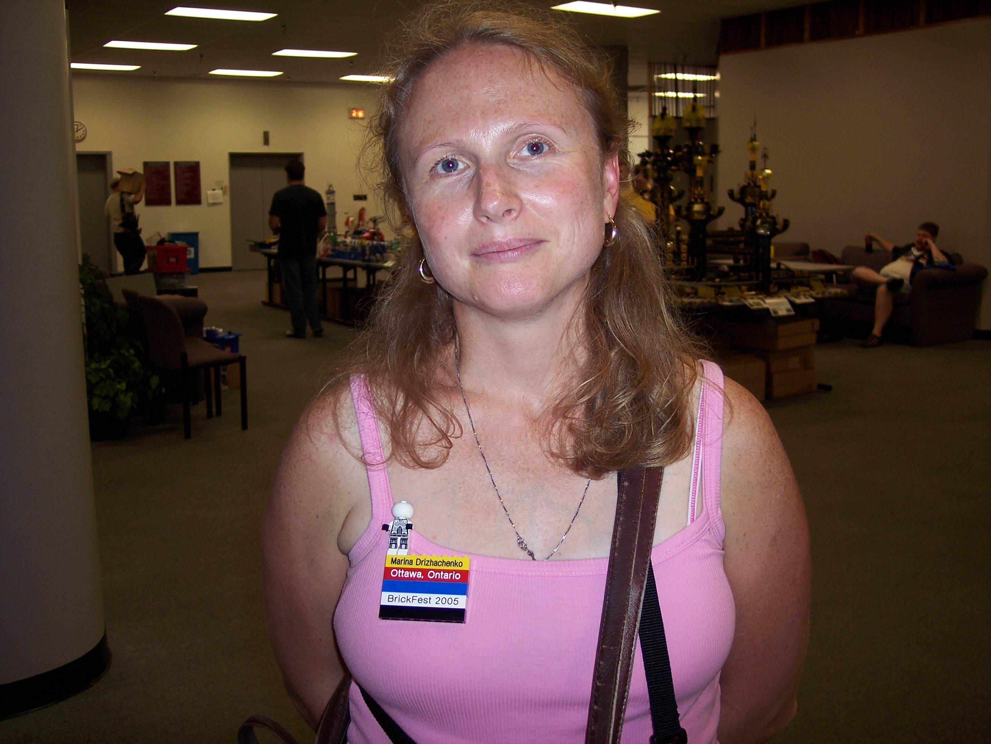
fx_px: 1117
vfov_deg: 36.8
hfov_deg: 47.9
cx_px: 496
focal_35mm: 39
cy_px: 372
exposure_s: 1/60
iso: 100
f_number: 2.8
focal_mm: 8
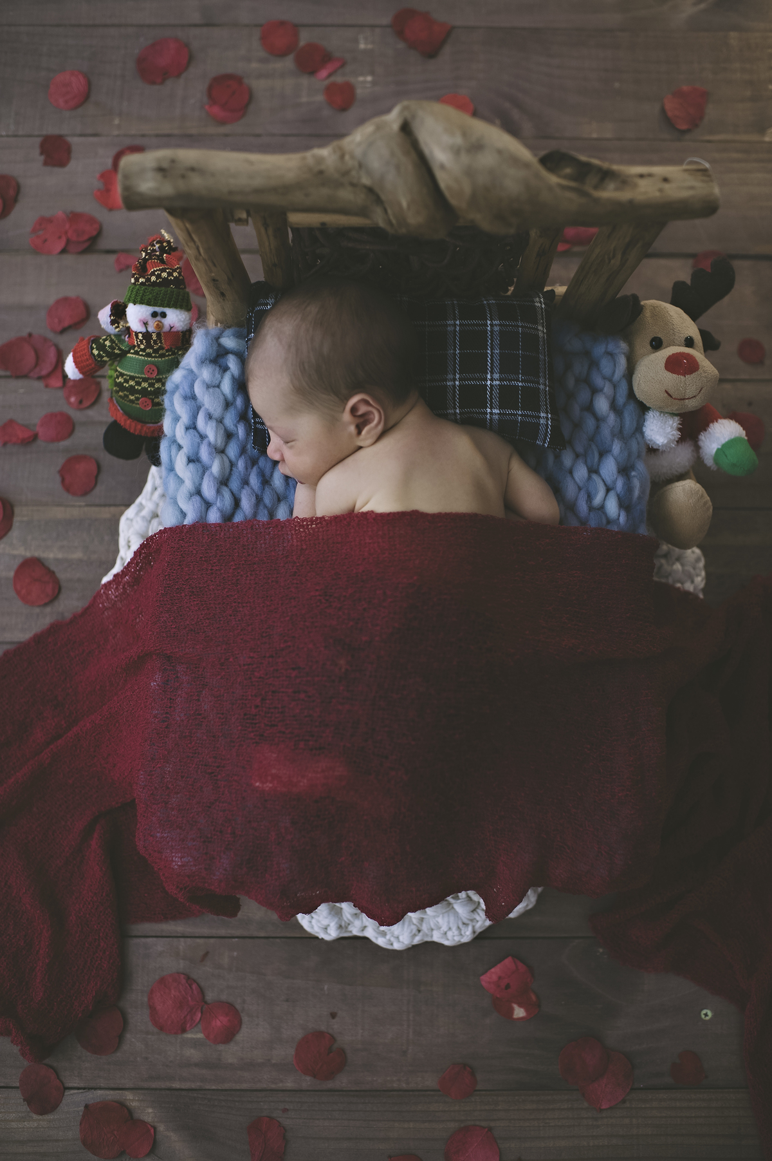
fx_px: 1127
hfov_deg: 37.8
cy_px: 580
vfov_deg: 54.5
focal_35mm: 35
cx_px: 386
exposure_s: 1/200
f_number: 2.2
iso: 200
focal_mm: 35
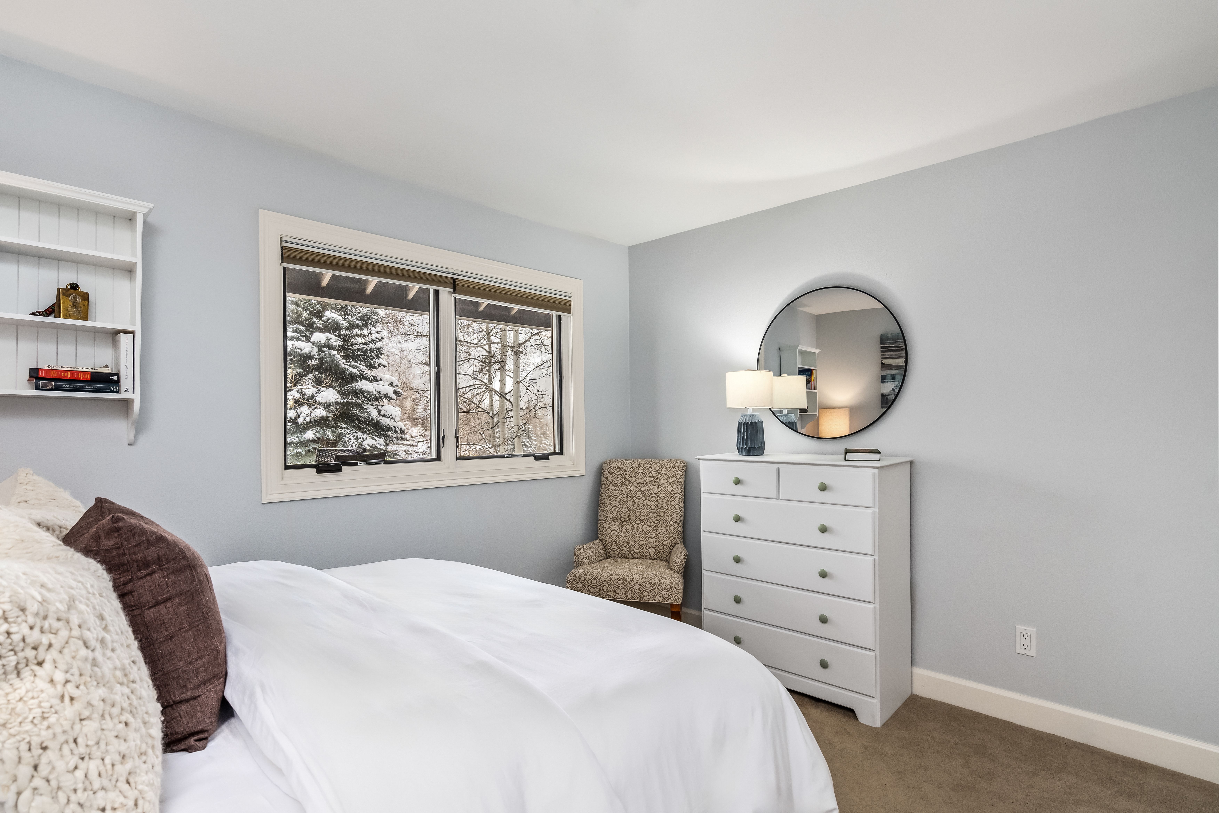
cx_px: 610
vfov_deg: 73.7
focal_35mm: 16
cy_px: 406
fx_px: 542
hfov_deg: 96.7
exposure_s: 1/30
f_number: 8
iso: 800
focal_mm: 16
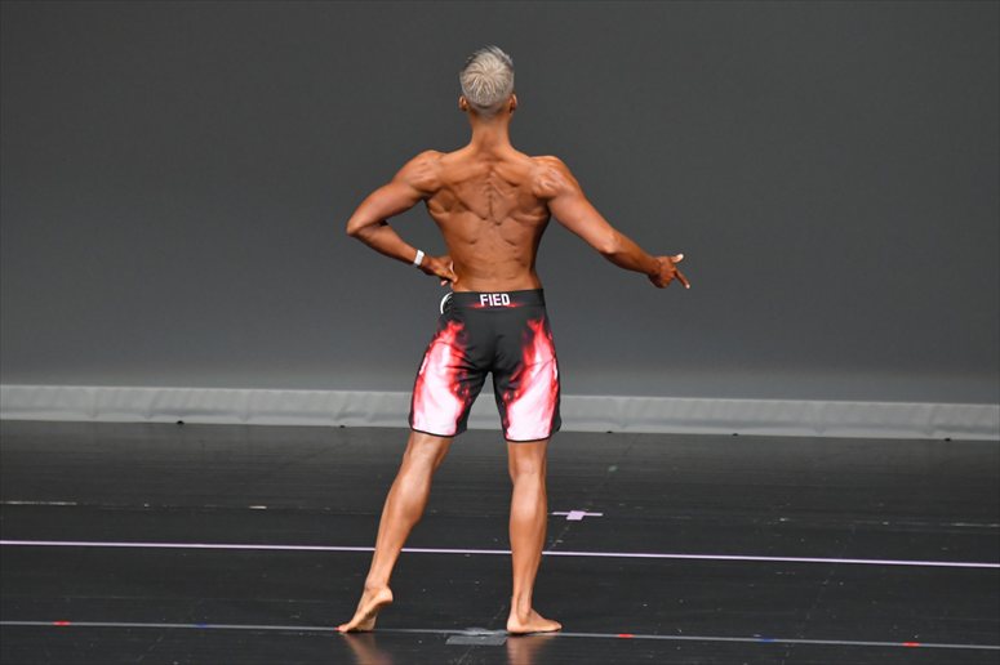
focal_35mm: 315
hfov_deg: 6.5
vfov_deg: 4.4
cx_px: 500
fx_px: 8746
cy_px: 332
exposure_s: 1/400
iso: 4000
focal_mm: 210
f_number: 5.6
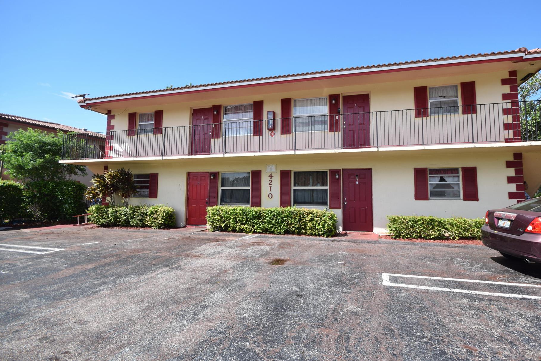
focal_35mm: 17
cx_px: 306
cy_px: 171
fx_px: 255
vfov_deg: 70.4
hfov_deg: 92.8
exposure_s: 1/250
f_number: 8
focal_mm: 10
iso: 200
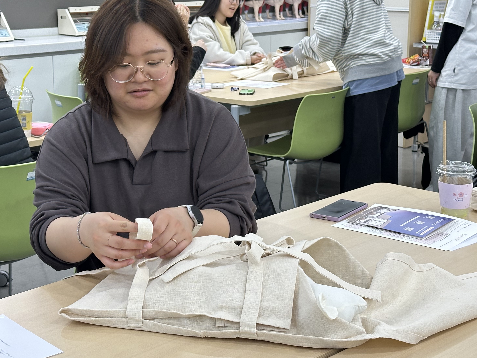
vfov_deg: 22.2
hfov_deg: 29.3
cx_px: 200
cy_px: 149
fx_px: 909
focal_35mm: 66
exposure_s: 1/60
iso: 100
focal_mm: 6.86
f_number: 1.78
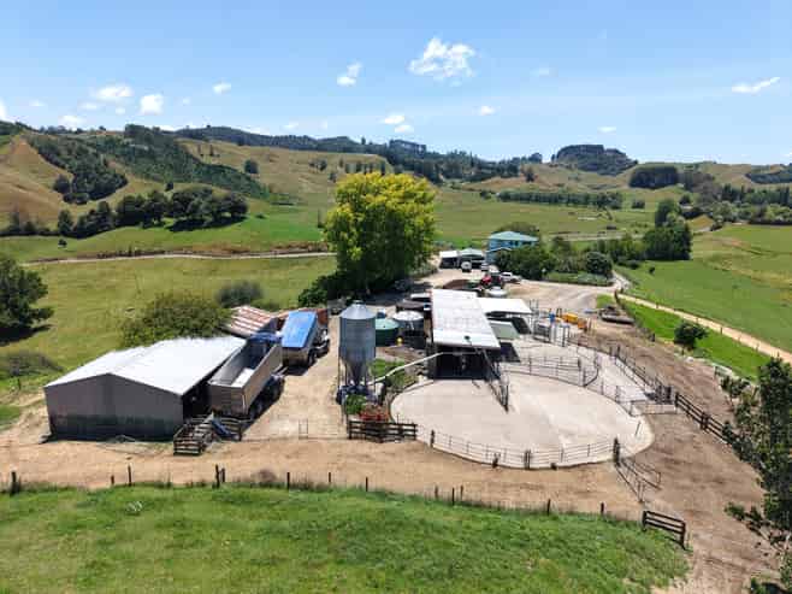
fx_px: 549
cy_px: 297
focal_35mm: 24
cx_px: 396
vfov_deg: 56.8
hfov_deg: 71.6
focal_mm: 8.67
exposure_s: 1/4000
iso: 150
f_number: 1.8
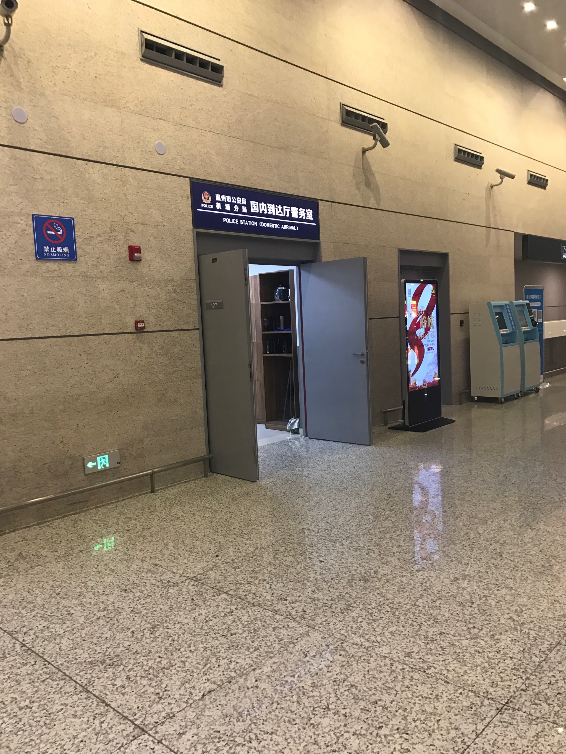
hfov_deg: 49.8
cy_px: 377
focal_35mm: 28
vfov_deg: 63.4
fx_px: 610
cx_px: 283
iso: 40
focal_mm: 3.99
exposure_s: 1/17
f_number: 1.8
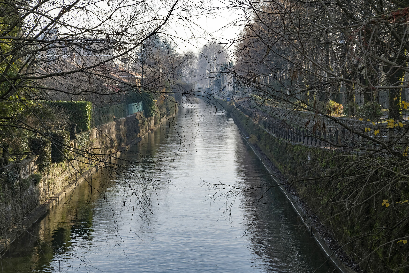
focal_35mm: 75
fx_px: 852
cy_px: 136
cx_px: 204
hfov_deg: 27.0
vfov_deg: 18.2
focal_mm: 34
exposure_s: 1/1600
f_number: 5.6
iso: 200
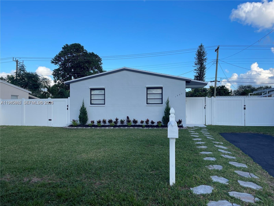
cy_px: 103
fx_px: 198
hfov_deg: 69.4
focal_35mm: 25
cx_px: 137
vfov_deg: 54.9
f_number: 1.6
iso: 32
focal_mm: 5.1
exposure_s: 1/2049
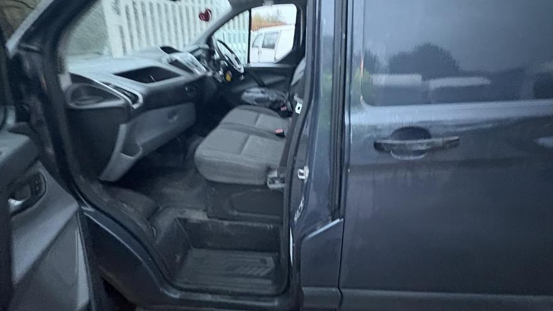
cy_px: 106
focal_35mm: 16
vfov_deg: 65.4
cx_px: 277
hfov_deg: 99.4
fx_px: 235
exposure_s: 1/30
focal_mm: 2.22
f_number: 2.2
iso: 1600
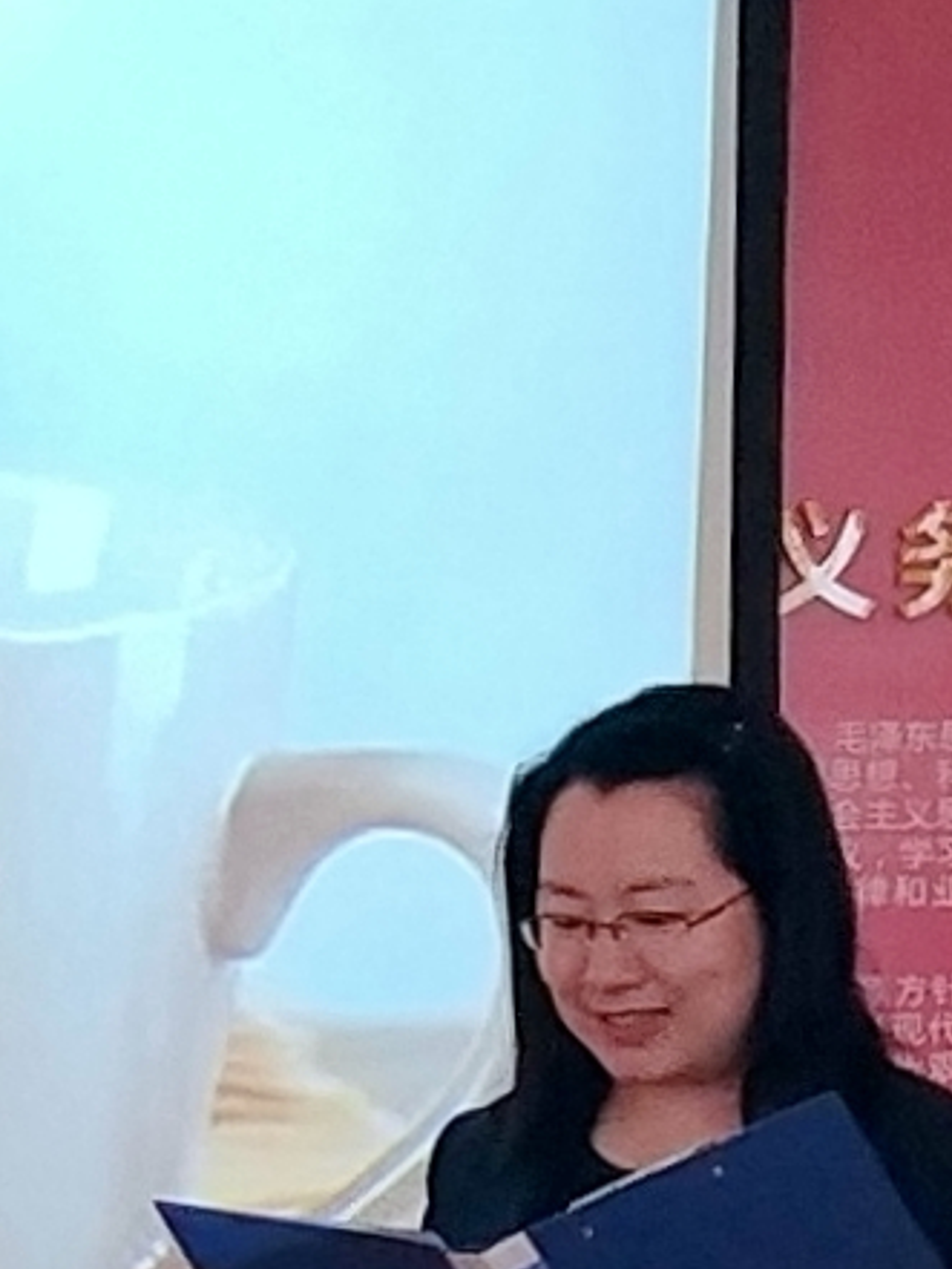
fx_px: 9823
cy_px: 1704
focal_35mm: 268
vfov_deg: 7.3
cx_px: -820
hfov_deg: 5.5
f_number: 1.8
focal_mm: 3.95
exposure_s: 1/50
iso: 150
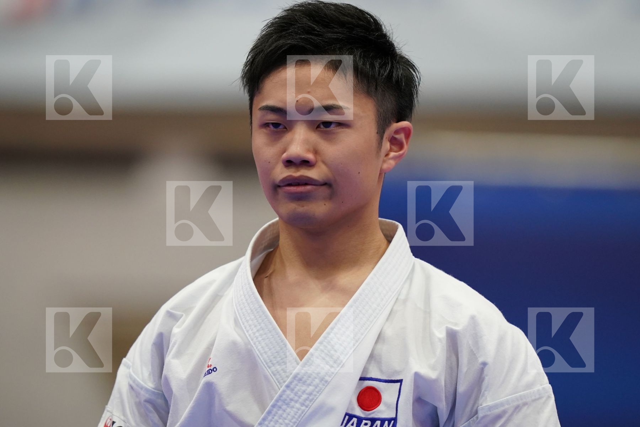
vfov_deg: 2.3
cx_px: 320
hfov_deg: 3.4
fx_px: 10666
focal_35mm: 600
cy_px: 214
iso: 1600
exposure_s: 1/500
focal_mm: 400
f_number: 2.8
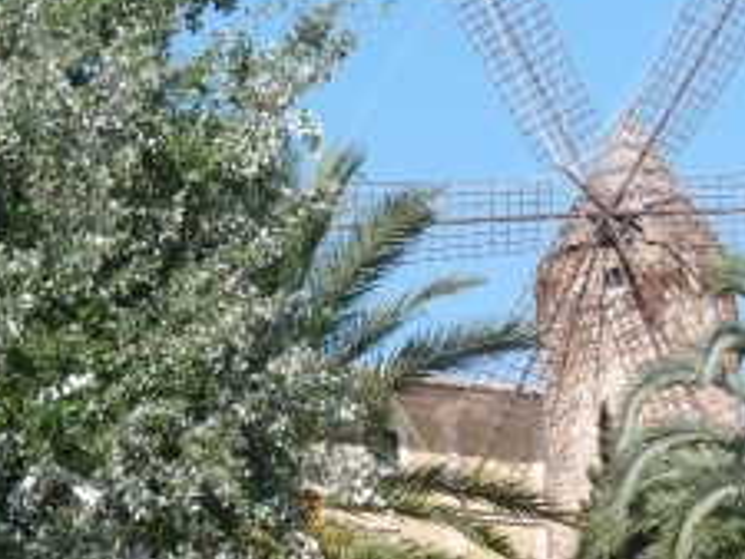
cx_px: 629
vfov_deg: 5.1
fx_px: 6266
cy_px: 509
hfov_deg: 6.8
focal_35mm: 291
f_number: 5.6
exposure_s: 1/400
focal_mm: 19.4
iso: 100
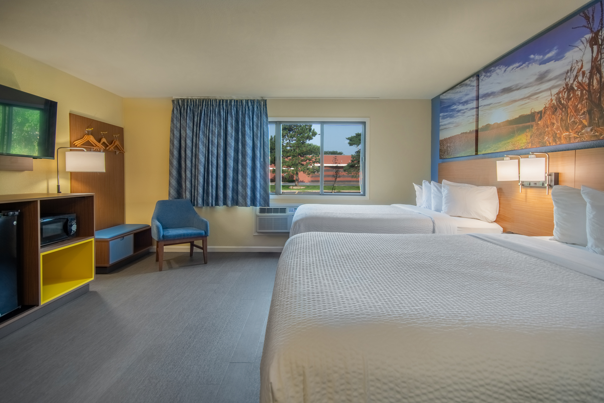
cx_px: 302
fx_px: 302
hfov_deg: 90.0
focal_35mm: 18
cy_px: 202
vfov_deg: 67.4
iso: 250
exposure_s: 1/500
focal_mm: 12
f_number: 7.1
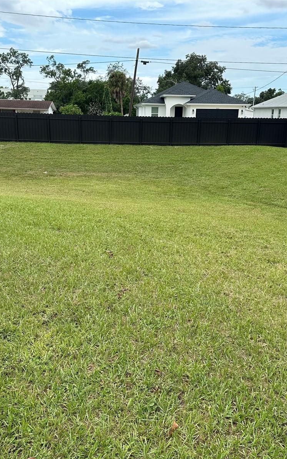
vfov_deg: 56.7
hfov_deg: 37.3
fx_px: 426
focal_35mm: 34
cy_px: 229
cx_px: 142
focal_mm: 6.86
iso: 80
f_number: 1.78
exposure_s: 1/1664
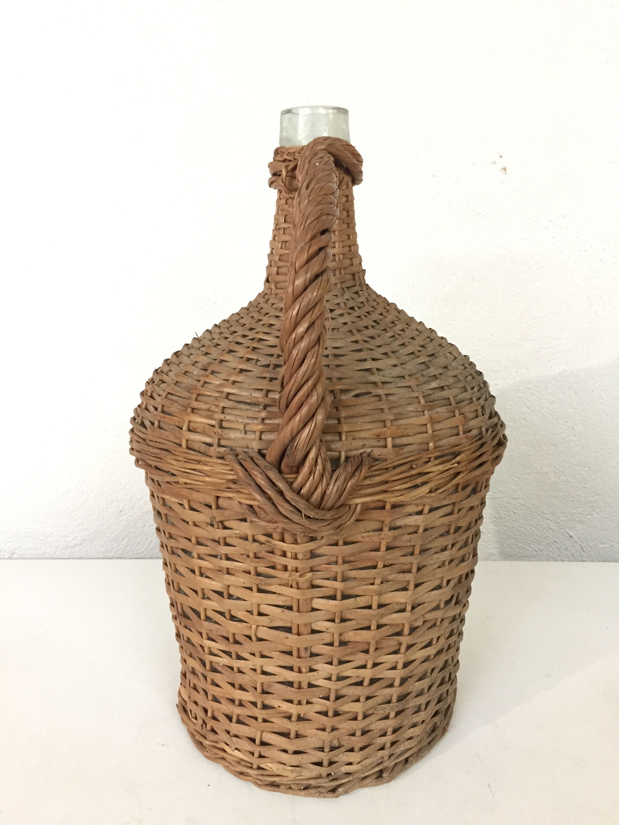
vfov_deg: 61.7
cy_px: 412
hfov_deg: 48.2
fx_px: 691
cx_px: 310
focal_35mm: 29
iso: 250
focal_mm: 4.15
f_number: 2.2
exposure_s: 1/33
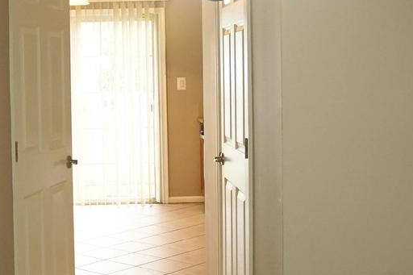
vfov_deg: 19.9
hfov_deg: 29.3
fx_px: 780
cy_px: 92
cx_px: 109
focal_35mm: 68
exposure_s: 1/80
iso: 2500
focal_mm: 17
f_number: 5
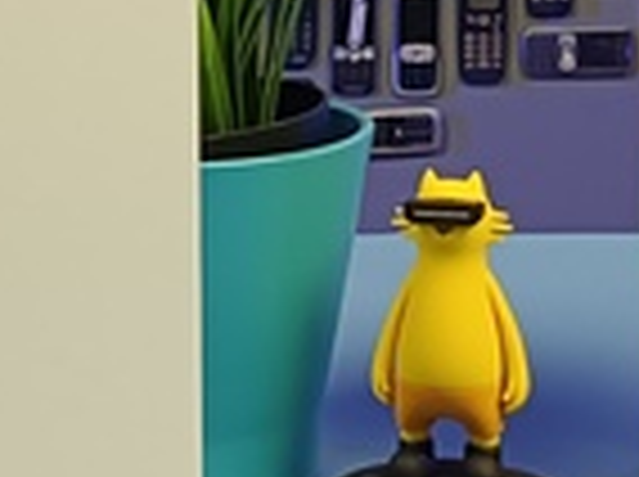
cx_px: 328
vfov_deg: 10.9
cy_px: 90
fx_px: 2488
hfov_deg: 14.6
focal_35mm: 135
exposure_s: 1/50
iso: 471
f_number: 1.8
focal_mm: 3.96
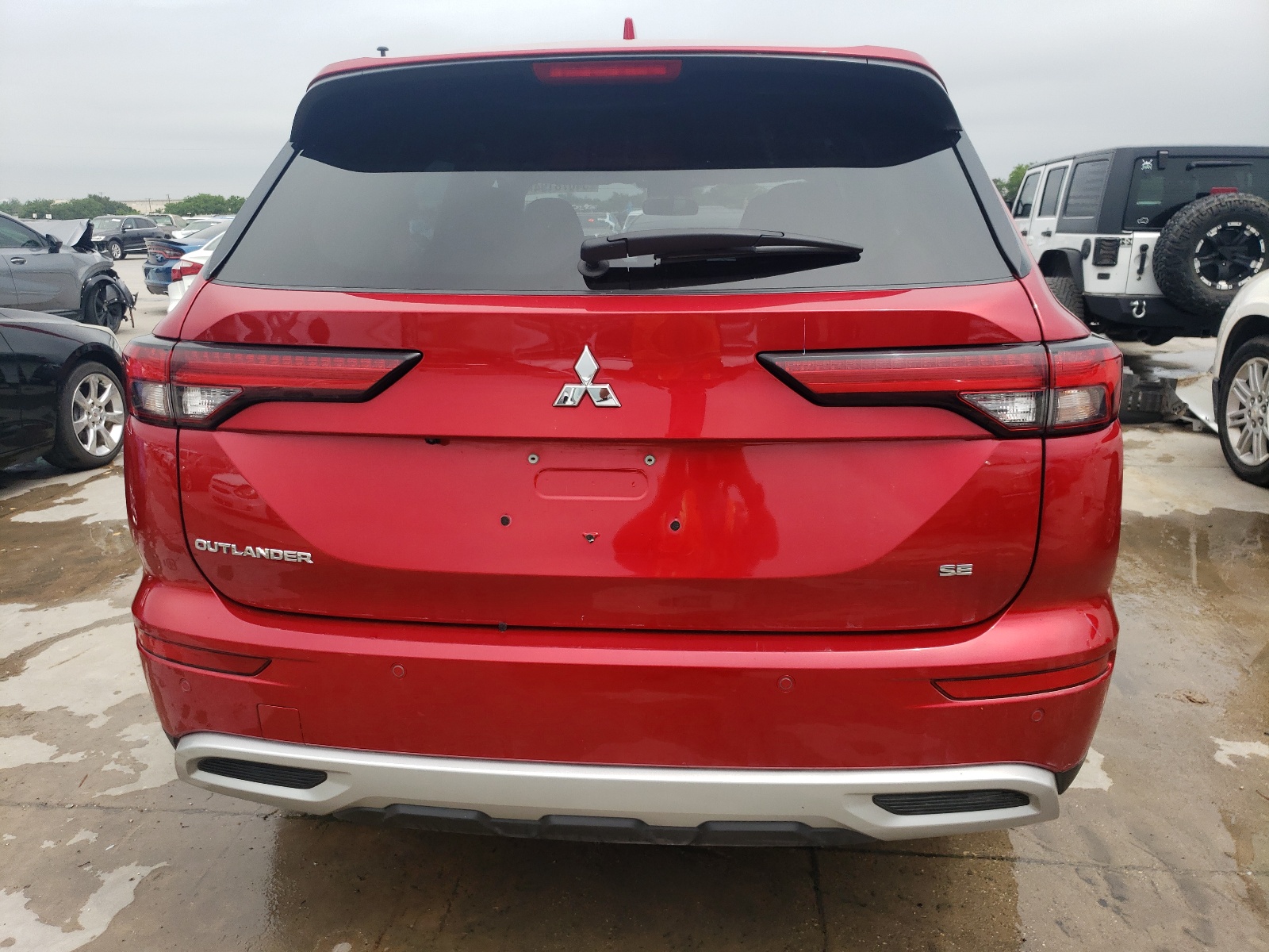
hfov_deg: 67.3
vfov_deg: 53.1
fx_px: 953
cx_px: 634
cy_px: 476
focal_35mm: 26
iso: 50
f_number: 1.5
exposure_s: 1/2500
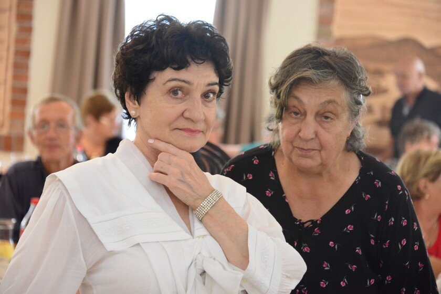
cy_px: 147
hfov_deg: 16.8
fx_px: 1494
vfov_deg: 11.2
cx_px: 220
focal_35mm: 122
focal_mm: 122
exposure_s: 1/40
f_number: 5.6
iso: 6400
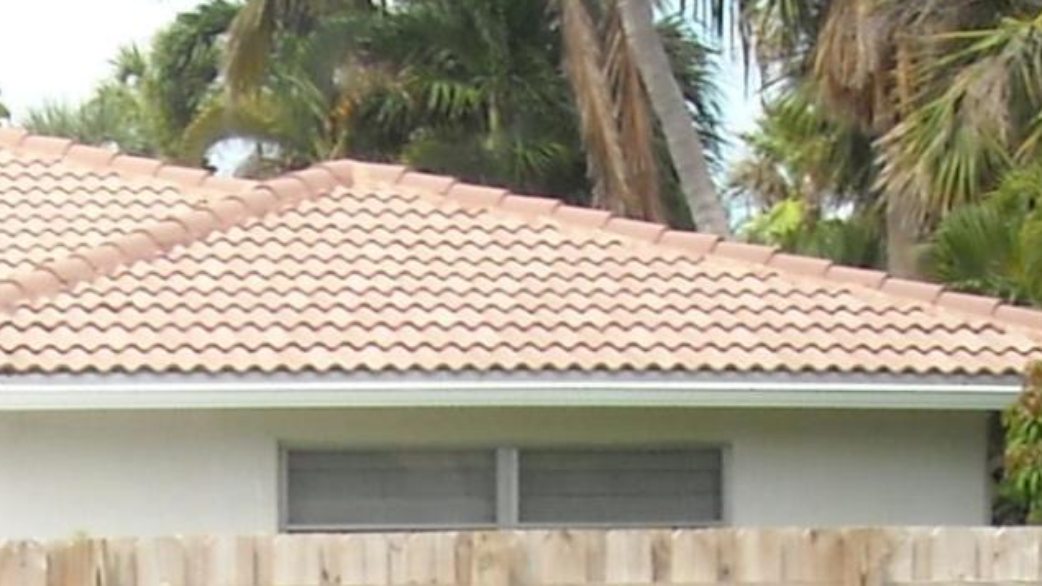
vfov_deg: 6.4
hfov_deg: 12.3
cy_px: 1730
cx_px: -25
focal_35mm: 173
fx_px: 4779
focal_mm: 5.7
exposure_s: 1/250
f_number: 2.8
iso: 67
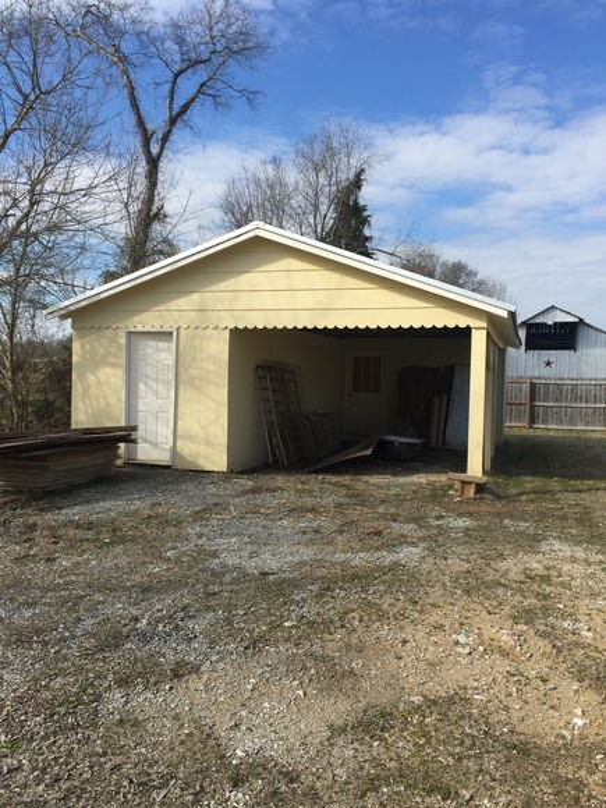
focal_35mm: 29
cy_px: 404
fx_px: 677
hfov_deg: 48.2
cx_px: 303
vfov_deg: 61.7
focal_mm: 4.15
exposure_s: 1/1883
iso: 32
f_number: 2.2
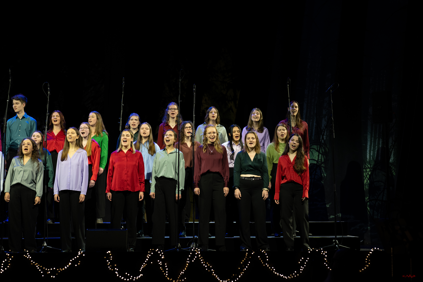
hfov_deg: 23.9
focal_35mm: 85
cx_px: 212
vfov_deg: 16.1
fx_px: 999
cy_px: 141
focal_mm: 85
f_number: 2.8
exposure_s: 1/250
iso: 1000
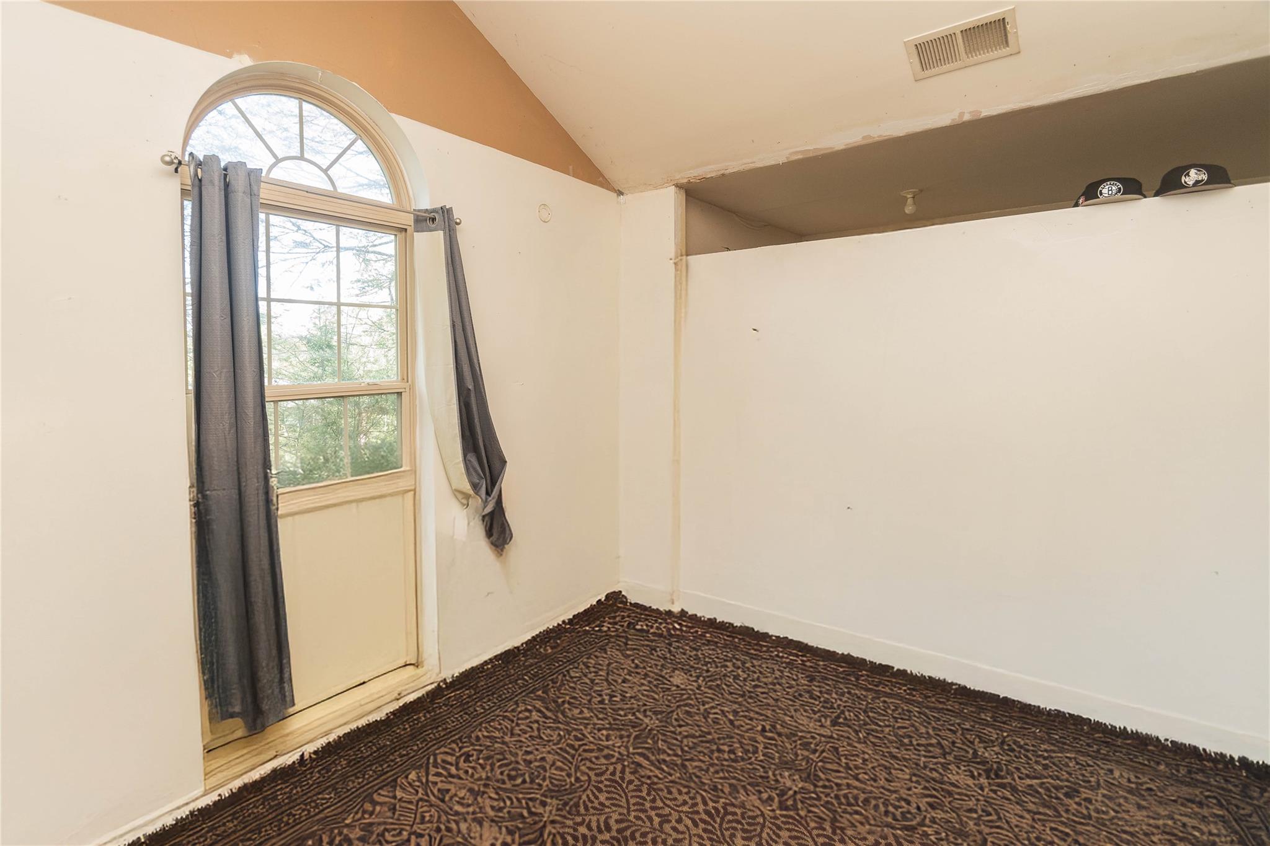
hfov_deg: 100.4
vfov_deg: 77.3
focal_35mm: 15
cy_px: 423
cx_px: 635
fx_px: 529
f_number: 5.6
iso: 640
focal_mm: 10
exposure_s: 1/60
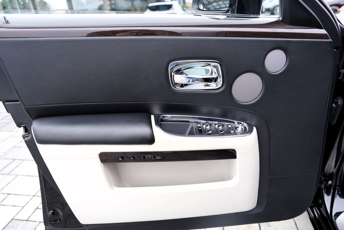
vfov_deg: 53.1
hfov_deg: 73.7
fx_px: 229
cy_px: 115
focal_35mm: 24
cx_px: 172
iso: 125
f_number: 4
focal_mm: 24
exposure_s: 1/60
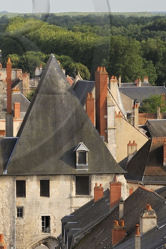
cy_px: 37
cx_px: -35
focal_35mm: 227
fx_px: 1569
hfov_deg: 6.0
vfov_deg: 9.0
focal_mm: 75
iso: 200
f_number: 9
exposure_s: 1/250
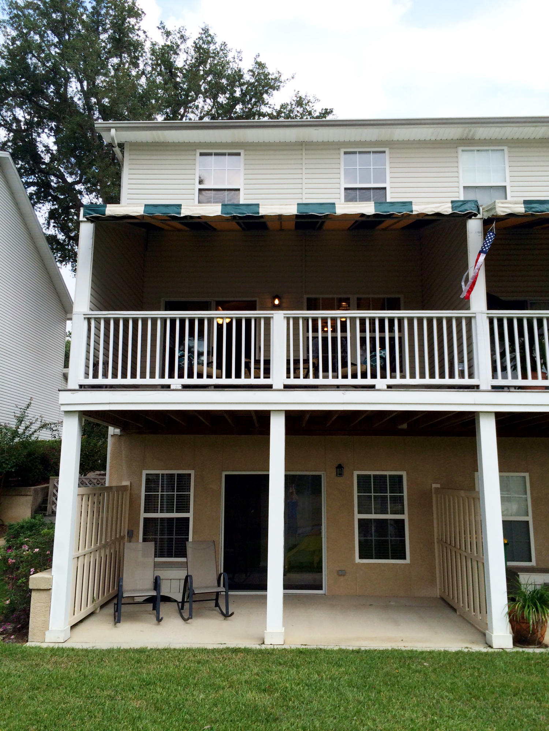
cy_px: 366
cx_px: 274
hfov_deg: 48.2
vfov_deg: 61.7
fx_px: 613
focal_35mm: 29
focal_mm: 4.15
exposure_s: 1/1001
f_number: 2.2
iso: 32
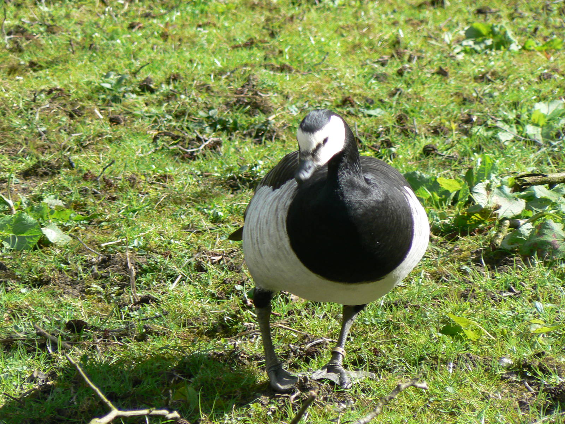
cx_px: 282
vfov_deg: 3.4
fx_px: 7051
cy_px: 212
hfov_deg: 4.6
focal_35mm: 432
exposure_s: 1/200
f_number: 5.6
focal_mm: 72
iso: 80
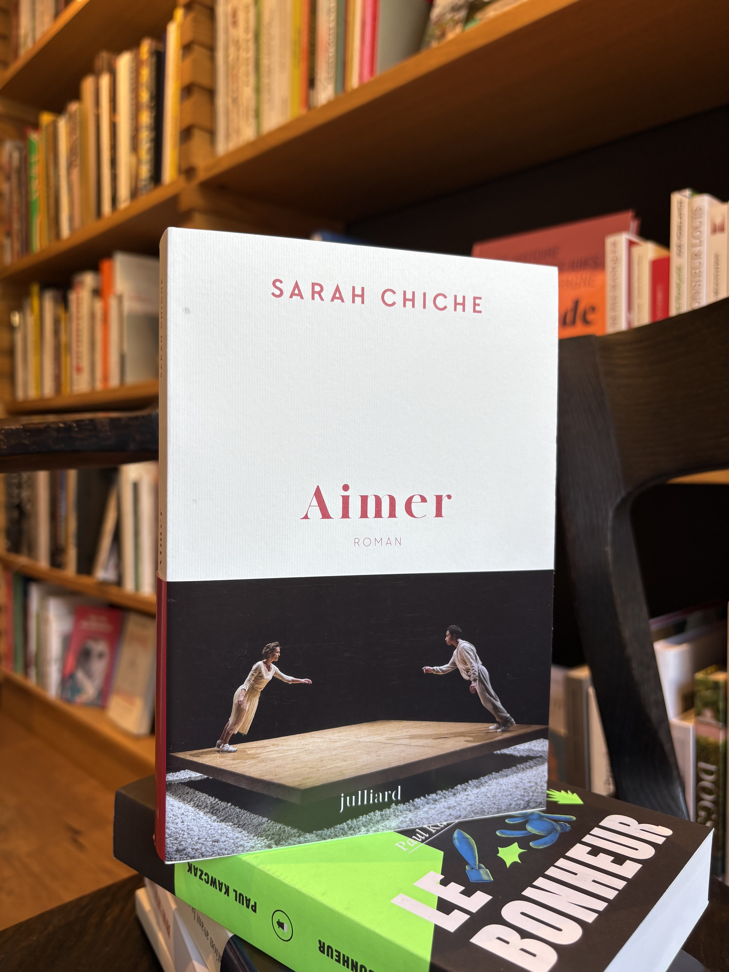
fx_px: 730
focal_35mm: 26
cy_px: 486
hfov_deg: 53.1
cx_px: 364
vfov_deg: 67.3
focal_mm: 5.96
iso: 40
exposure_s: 1/121
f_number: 1.6
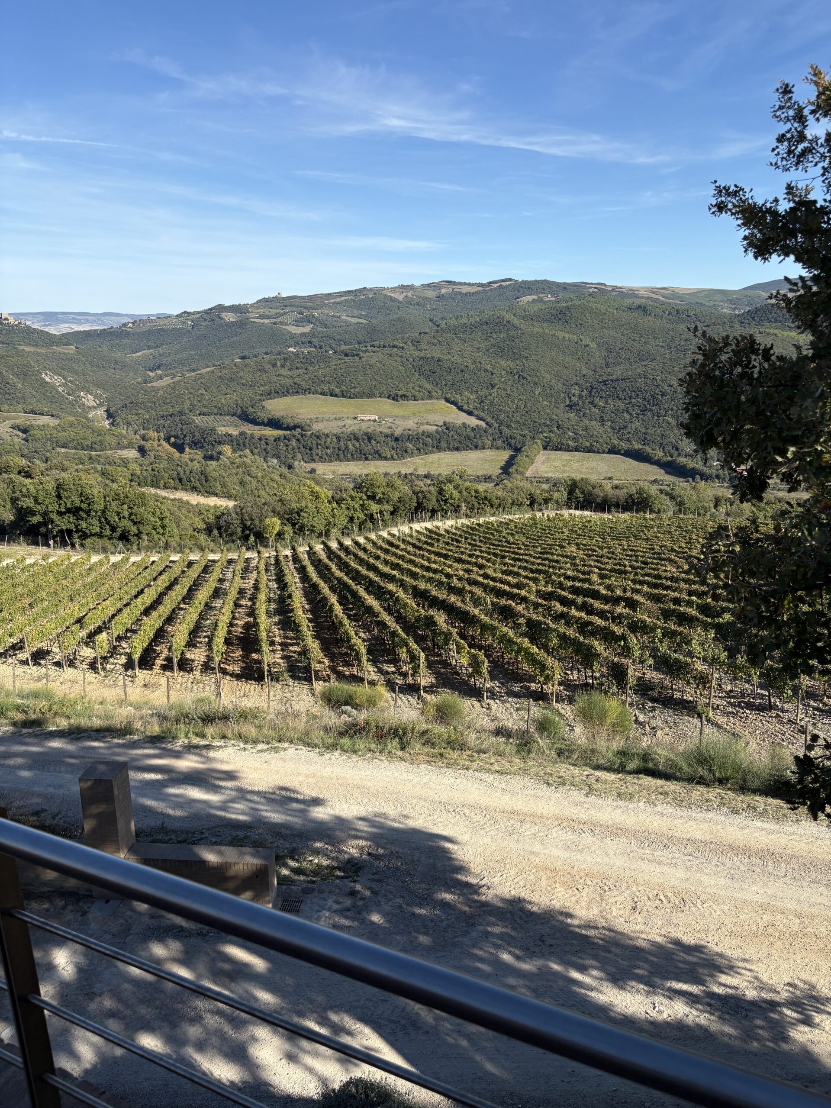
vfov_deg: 67.3
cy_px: 554
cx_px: 416
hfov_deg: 53.1
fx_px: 832
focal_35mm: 26
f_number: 1.6
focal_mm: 5.96
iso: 50
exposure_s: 1/2865
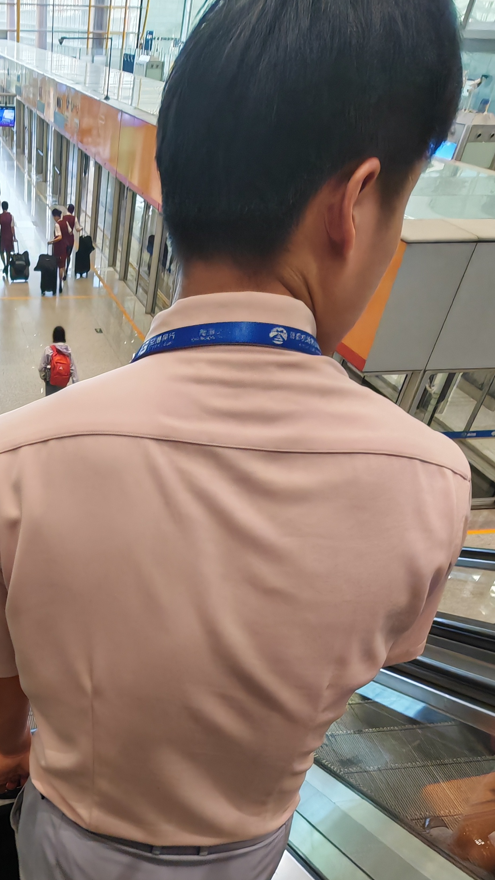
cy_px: 658
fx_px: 677
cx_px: 27
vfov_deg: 62.4
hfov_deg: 37.0
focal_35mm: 29
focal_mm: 1.96
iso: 100
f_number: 2.2
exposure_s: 1/50
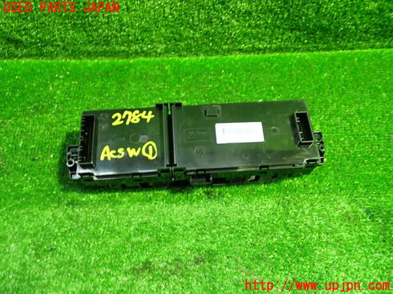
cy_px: 147
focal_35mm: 30
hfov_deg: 60.0
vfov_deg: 46.8
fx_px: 341
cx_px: 196
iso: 500
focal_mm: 5.4
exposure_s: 1/30
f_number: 2.3
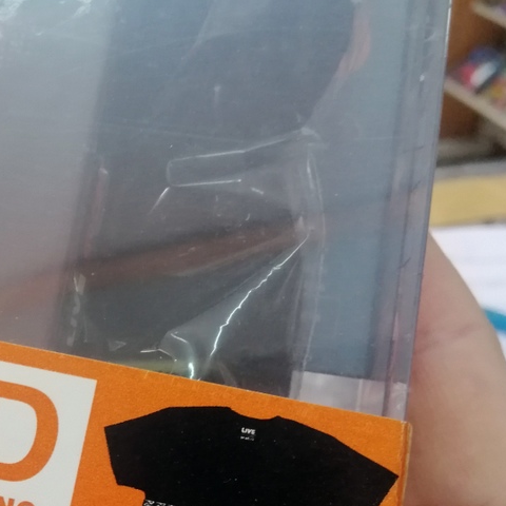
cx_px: 114
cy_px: 370
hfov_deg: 33.8
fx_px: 810
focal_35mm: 49
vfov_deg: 34.1
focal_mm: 3.81
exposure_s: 1/50
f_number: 2.2
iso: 400
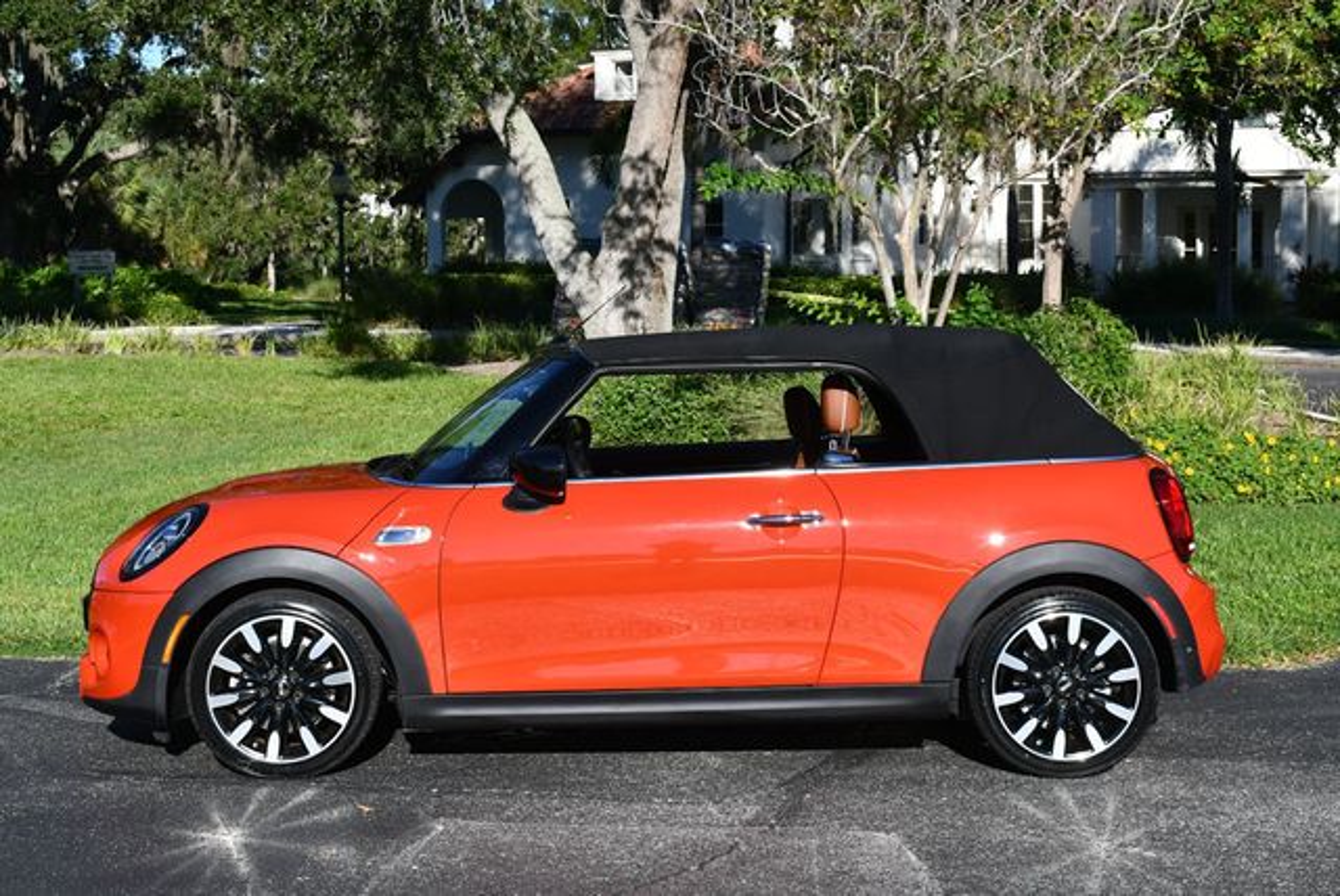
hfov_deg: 31.4
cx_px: 670
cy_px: 448
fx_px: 2384
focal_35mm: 64
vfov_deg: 21.3
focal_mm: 32
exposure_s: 1/320
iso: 100
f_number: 8
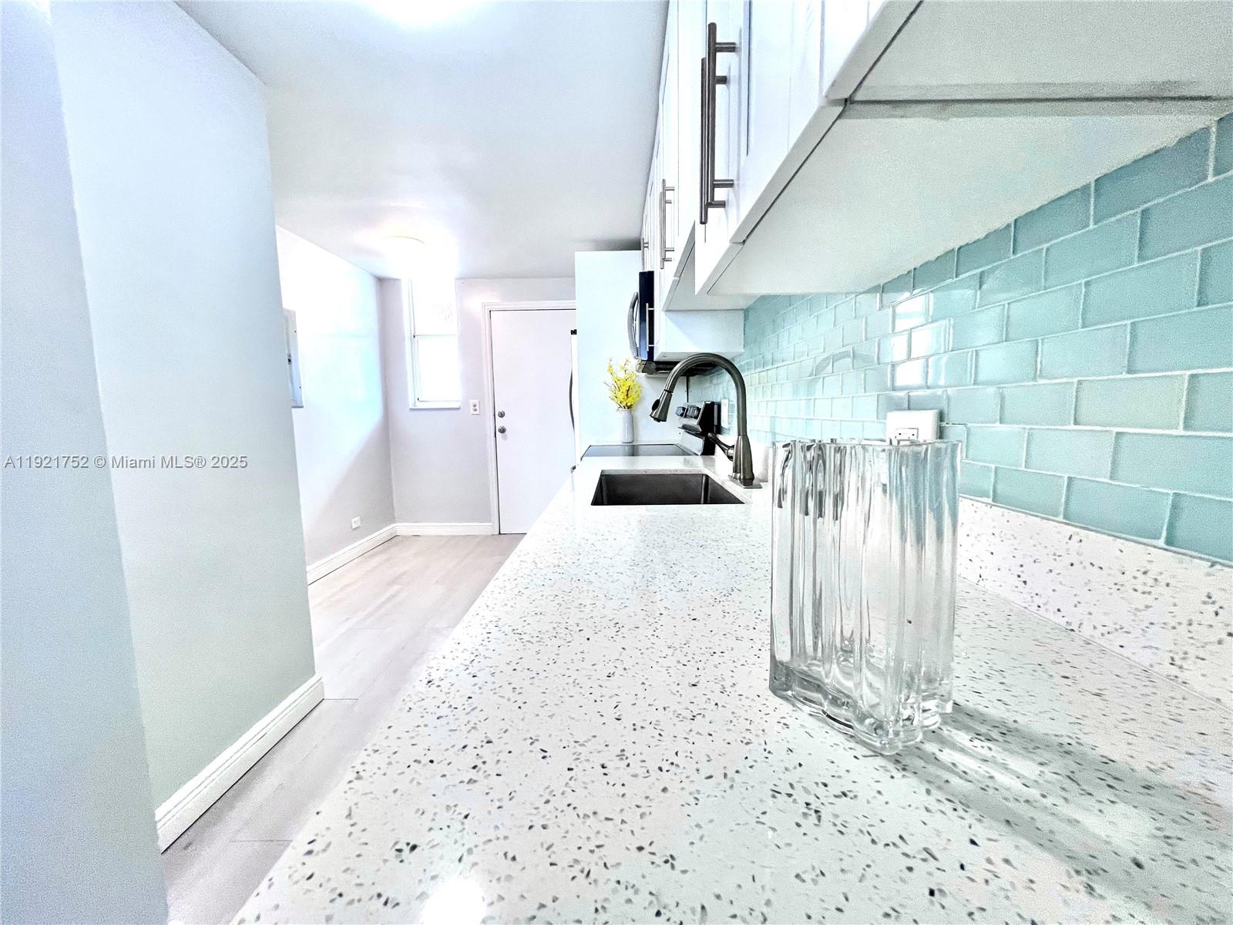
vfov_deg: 89.9
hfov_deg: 106.2
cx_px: 616
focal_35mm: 13
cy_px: 462
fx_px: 463
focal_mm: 1.57
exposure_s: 1/120
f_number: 1.8
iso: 200
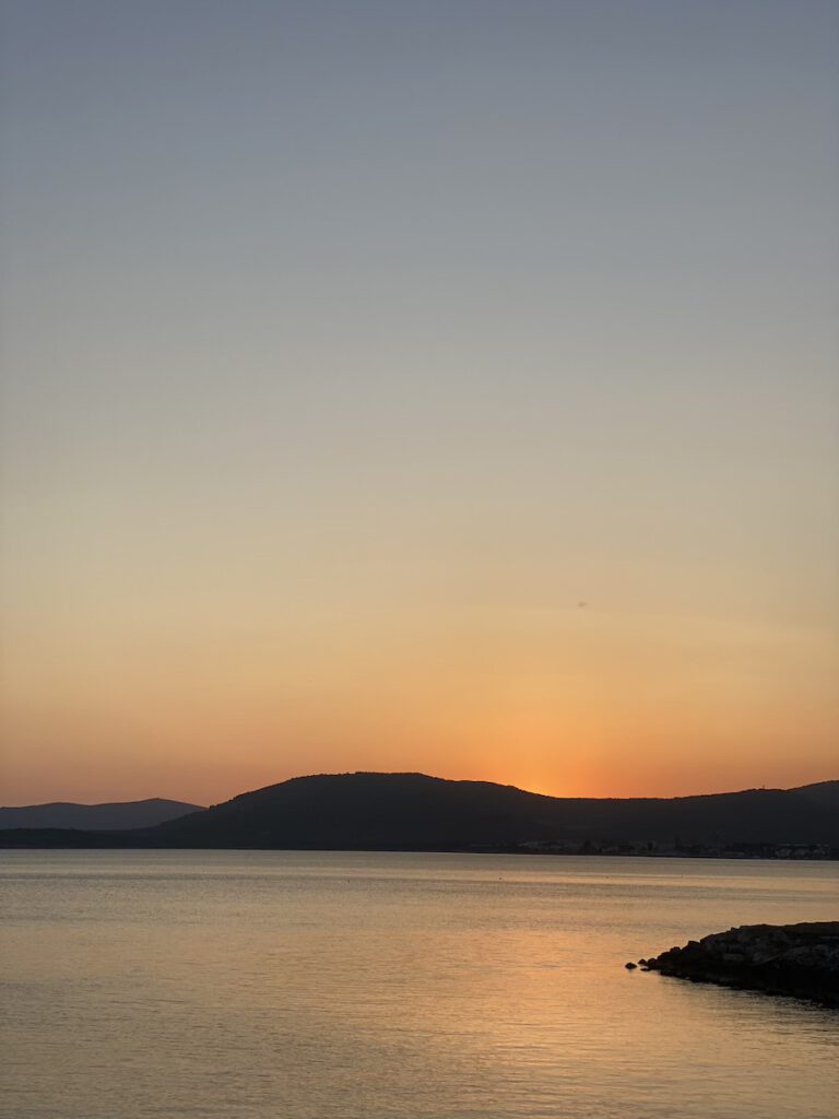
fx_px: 1680
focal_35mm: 52
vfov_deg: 36.8
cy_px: 560
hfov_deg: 28.0
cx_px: 420
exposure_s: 1/558
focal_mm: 6
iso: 20
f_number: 2
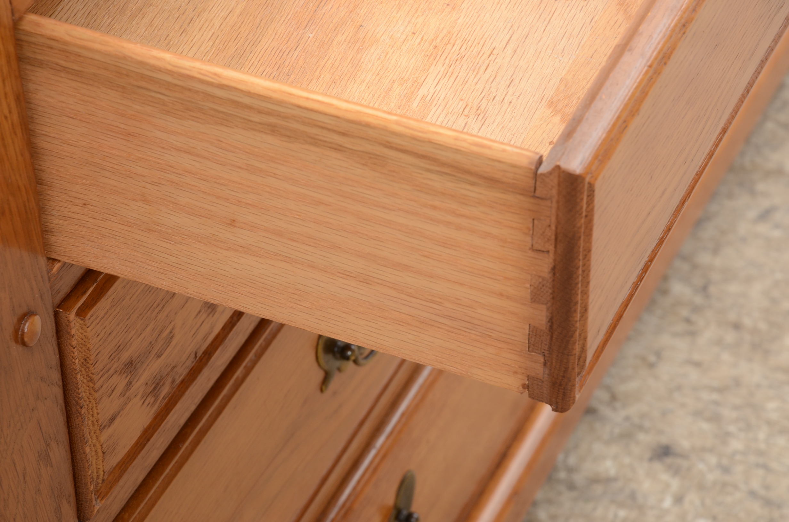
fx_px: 3445
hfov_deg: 13.1
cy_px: 261
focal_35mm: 158
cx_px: 394
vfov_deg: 8.7
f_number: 10
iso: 250
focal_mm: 105
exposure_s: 1/160
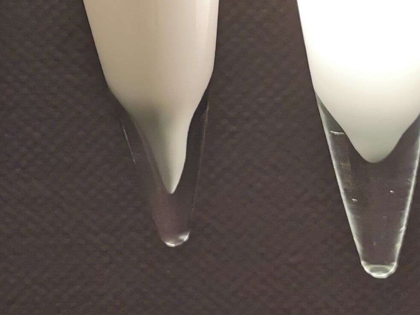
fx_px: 1213
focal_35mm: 100
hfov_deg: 19.3
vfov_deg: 14.5
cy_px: -26
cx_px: 41
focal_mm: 5.56
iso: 50
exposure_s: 1/100
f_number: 1.6
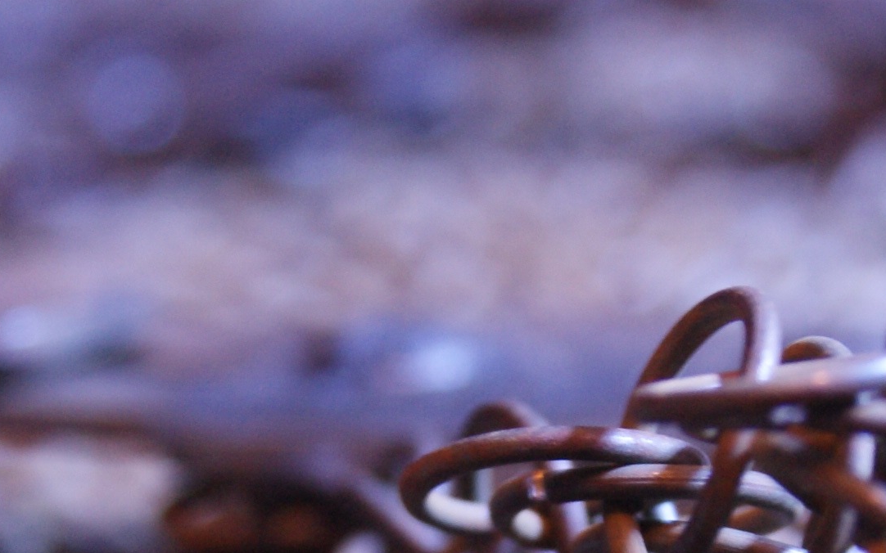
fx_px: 6615
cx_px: 430
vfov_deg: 4.8
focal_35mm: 274
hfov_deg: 7.7
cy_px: 668
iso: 400
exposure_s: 1/5
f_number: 5.6
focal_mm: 50
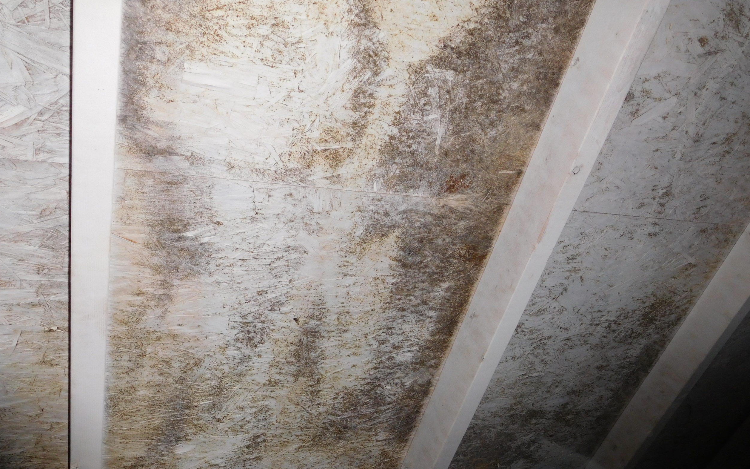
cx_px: 373
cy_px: 280
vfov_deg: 45.8
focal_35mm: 27
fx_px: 552
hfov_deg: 68.4
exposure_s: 1/30
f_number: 3.4
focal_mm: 4.5
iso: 200
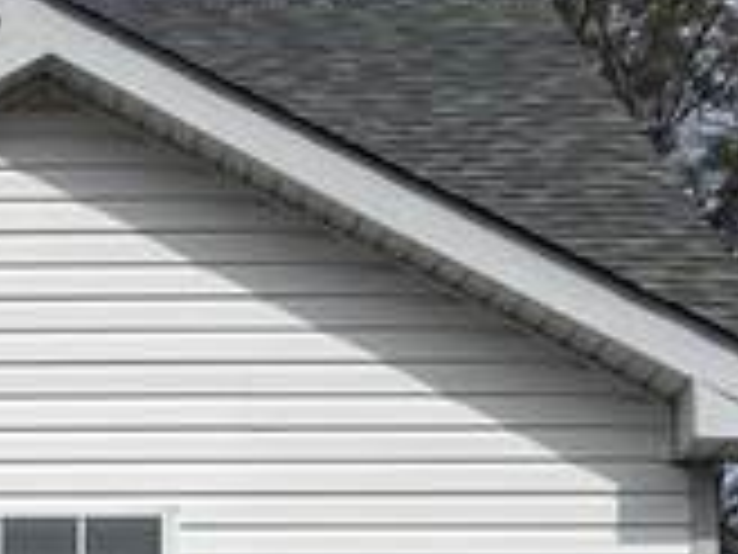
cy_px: 1054
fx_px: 4328
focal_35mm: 203
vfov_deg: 7.1
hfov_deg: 9.4
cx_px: -504
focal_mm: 5.7
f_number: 1.5
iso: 50
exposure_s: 1/7463
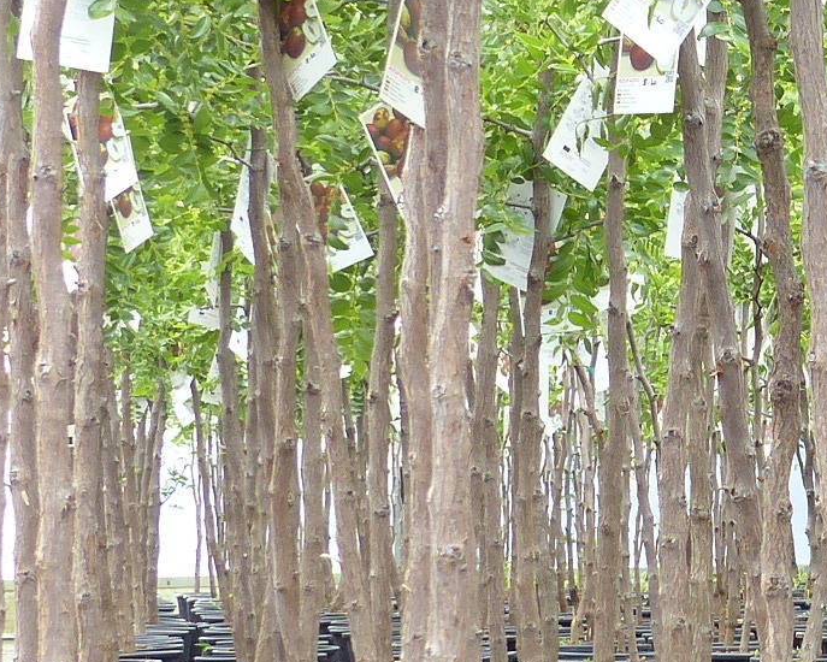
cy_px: 169
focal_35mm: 200
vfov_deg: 7.7
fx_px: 4897
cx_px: 1082
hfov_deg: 9.5
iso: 100
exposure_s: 1/100
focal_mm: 9.9
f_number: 2.8
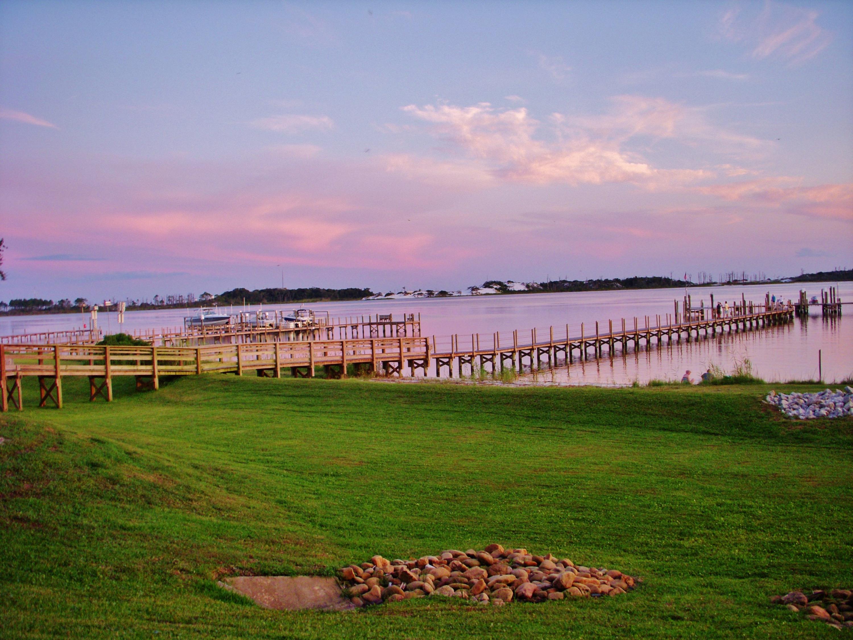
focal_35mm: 38
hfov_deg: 49.0
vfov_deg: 37.7
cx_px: 426
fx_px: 936
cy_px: 320
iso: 125
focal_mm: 6.3
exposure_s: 1/30
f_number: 3.3
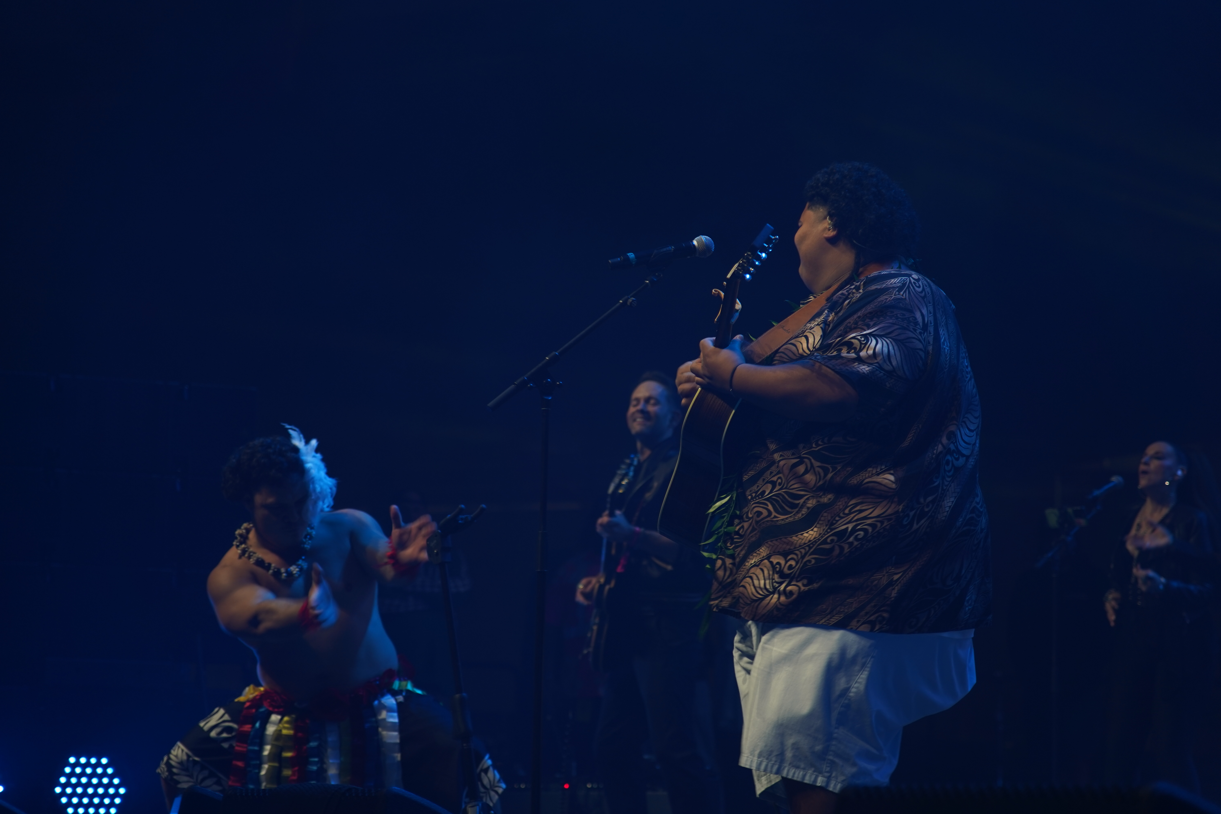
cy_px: 407
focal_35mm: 105
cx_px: 610
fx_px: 3561
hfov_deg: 19.5
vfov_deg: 13.0
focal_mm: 105
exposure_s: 1/80
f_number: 4
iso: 250
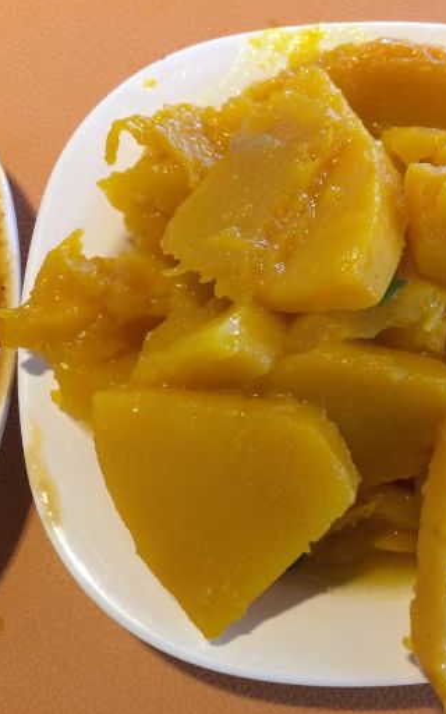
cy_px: 360
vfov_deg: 47.2
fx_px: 817
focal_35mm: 42
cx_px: 350
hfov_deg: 29.9
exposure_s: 1/33
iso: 100
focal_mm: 4.15
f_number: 2.2
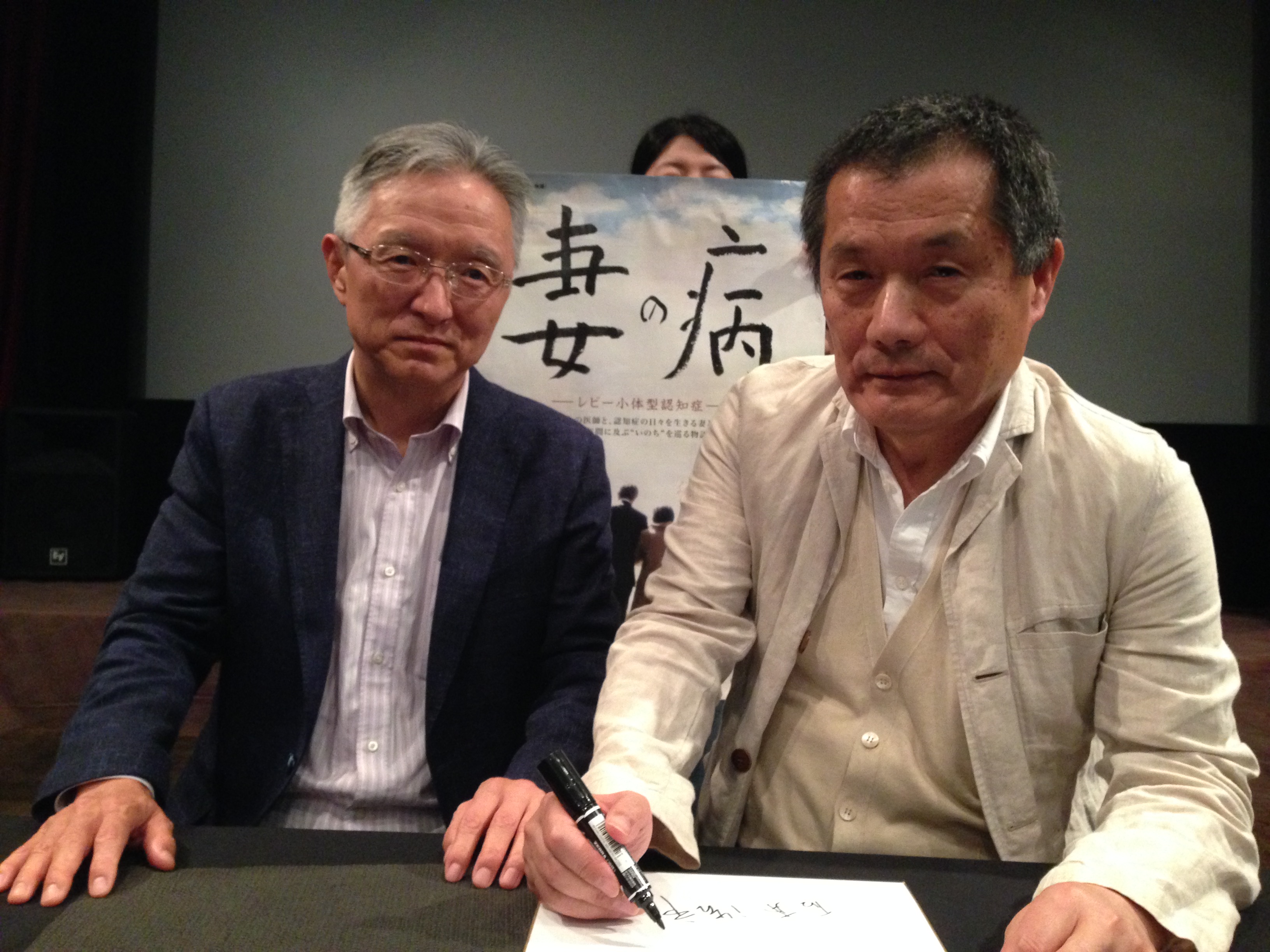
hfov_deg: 55.4
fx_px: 1211
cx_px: 635
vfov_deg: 42.9
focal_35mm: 33
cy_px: 476
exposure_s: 1/15
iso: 400
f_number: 2.4
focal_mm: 4.12
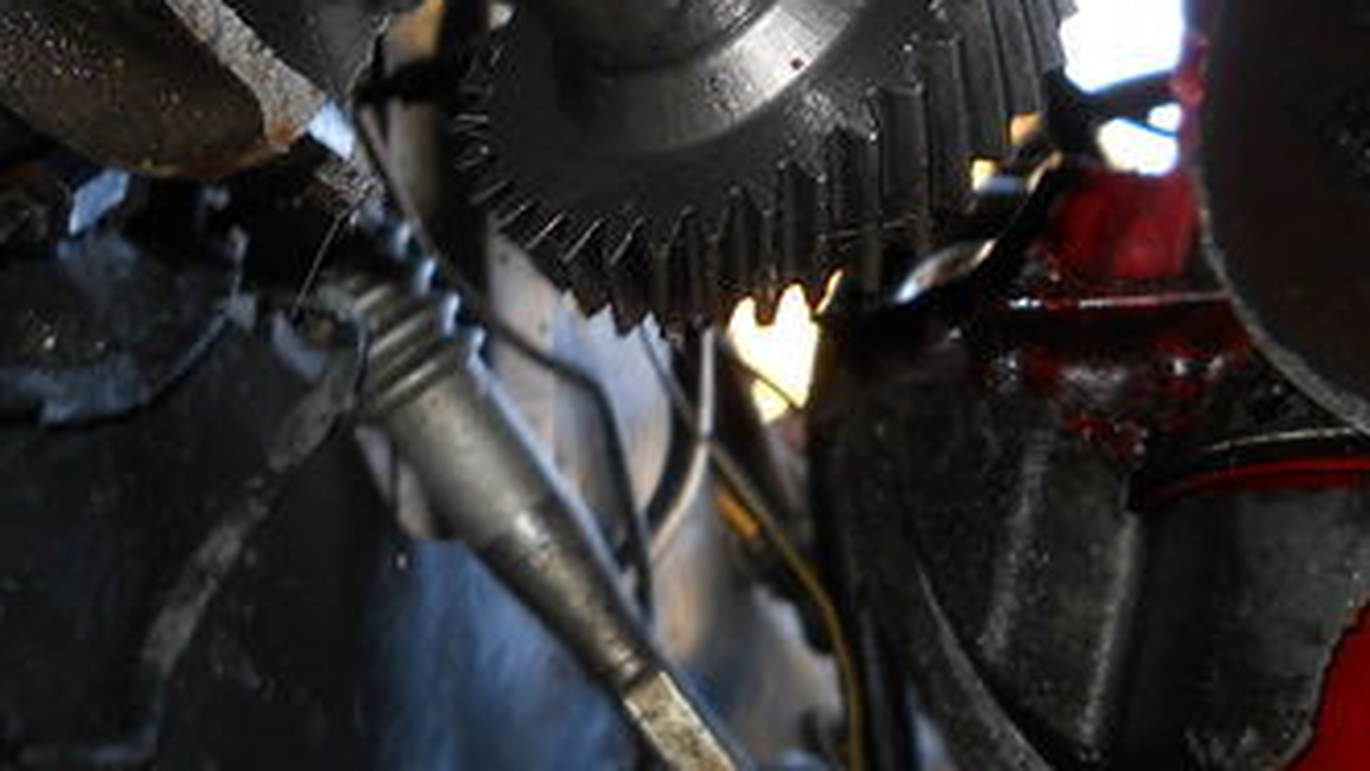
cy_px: -21
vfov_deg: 13.8
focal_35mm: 86
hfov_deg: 24.6
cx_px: 454
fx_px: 3125
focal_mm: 6.72
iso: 80
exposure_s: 1/30
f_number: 3.1
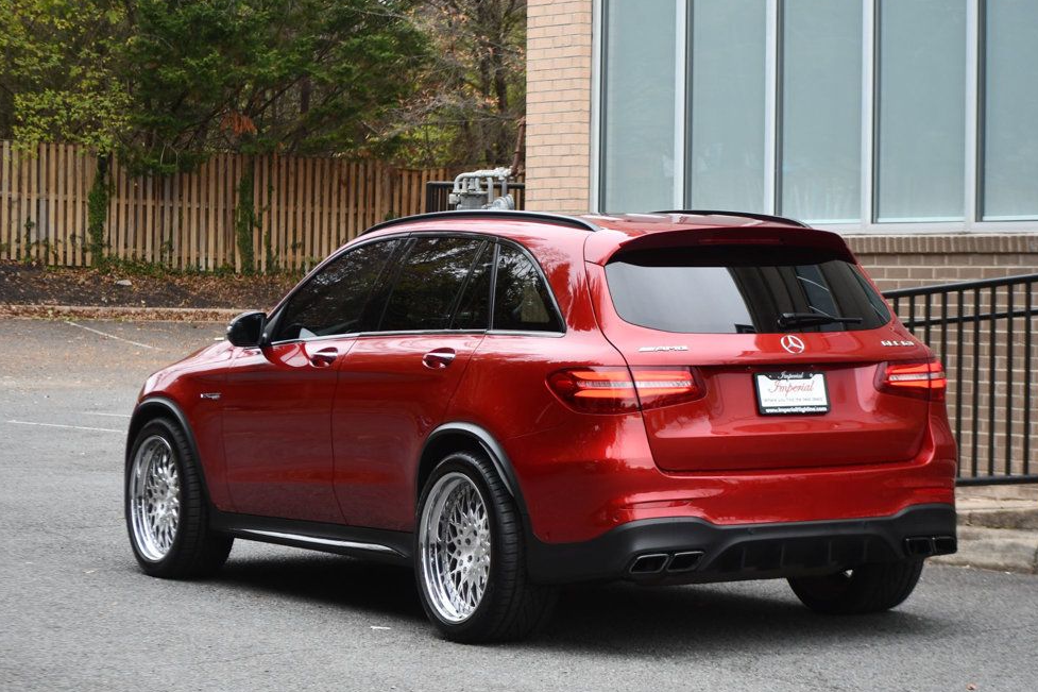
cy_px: 335
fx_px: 3171
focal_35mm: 110
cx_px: 541
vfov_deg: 12.4
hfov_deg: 18.6
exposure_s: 1/250
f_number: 4.5
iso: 400
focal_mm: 70
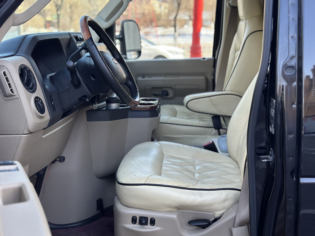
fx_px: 437
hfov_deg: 39.7
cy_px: 118
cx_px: 158
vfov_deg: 30.3
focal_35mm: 48
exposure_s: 1/473
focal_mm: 6.86
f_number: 1.78
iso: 80
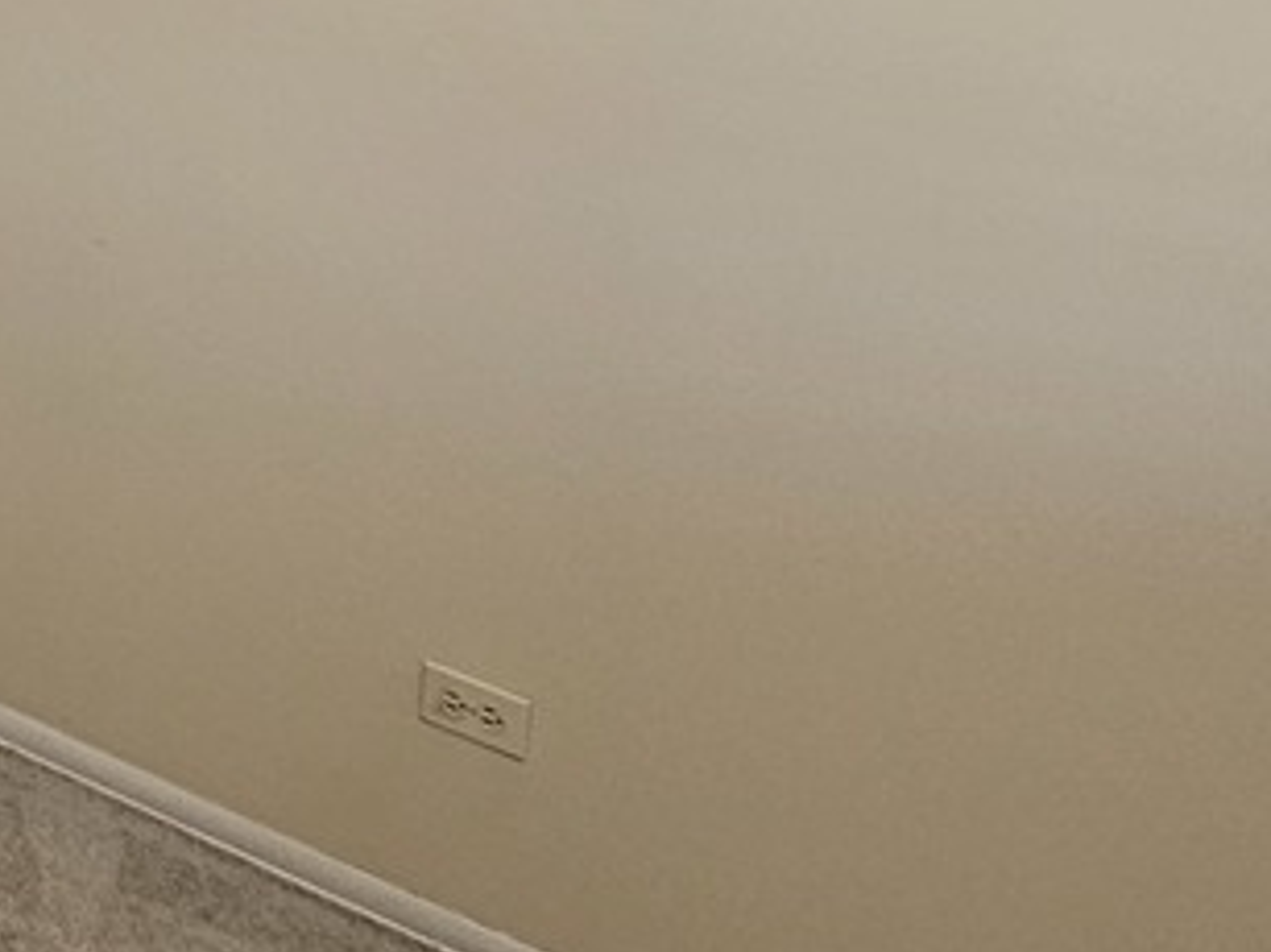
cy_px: -315
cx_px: -542
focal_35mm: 61
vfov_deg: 21.5
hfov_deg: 25.4
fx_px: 2239
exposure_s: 1/60
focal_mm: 2.2
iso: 125
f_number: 2.2
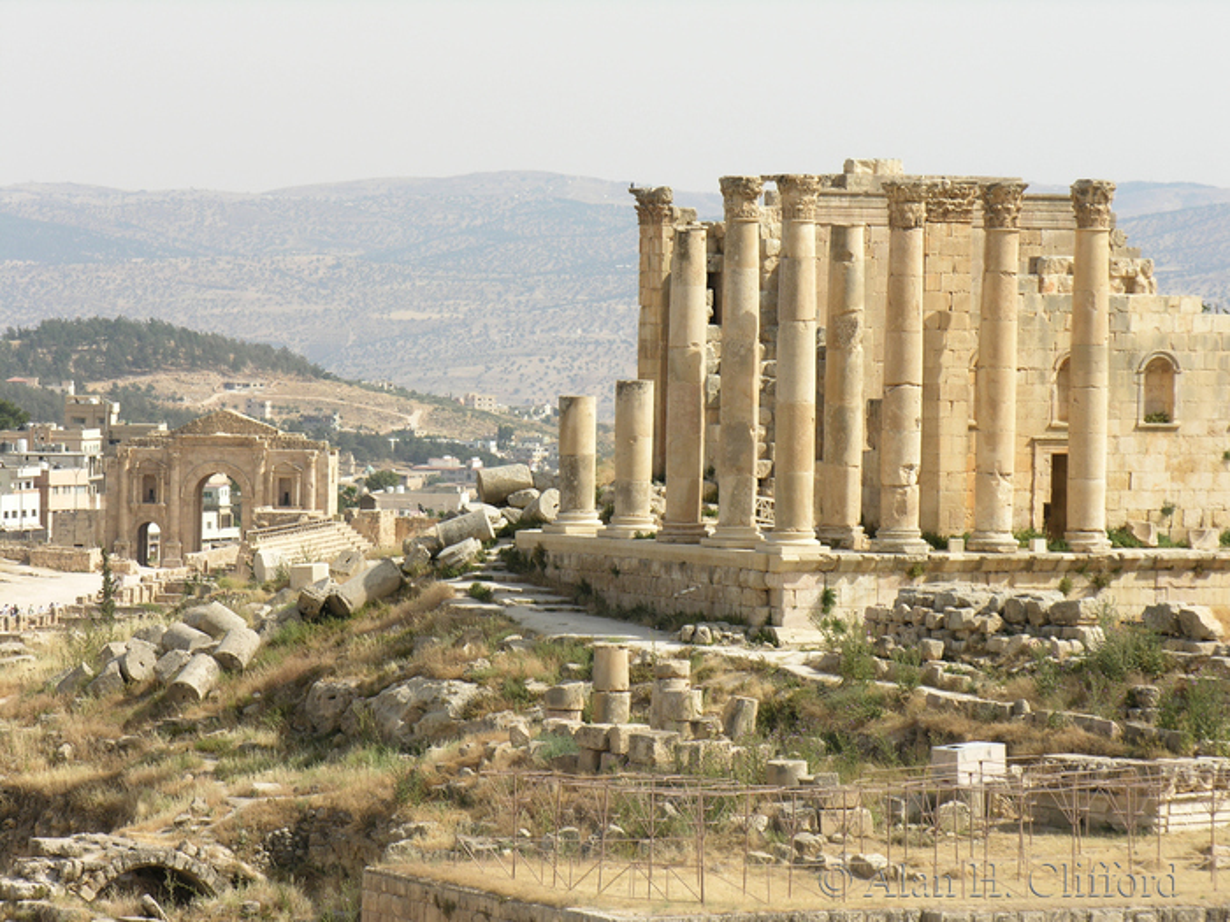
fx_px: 6218
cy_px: 461
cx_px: 615
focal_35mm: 175
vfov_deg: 8.5
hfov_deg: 11.3
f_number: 6.3
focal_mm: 44.5
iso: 50
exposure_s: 1/157
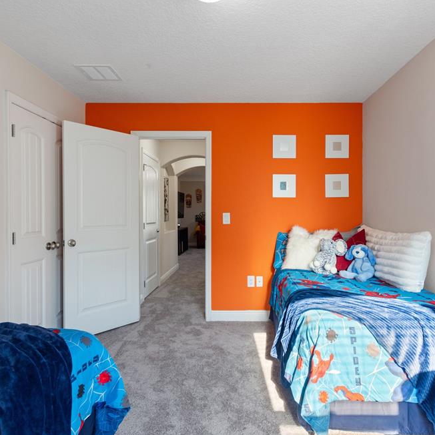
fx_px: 284
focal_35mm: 20
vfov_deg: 74.8
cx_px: 234
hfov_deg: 74.7
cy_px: 210
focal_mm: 10
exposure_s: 1/60
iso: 400
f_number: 4.5
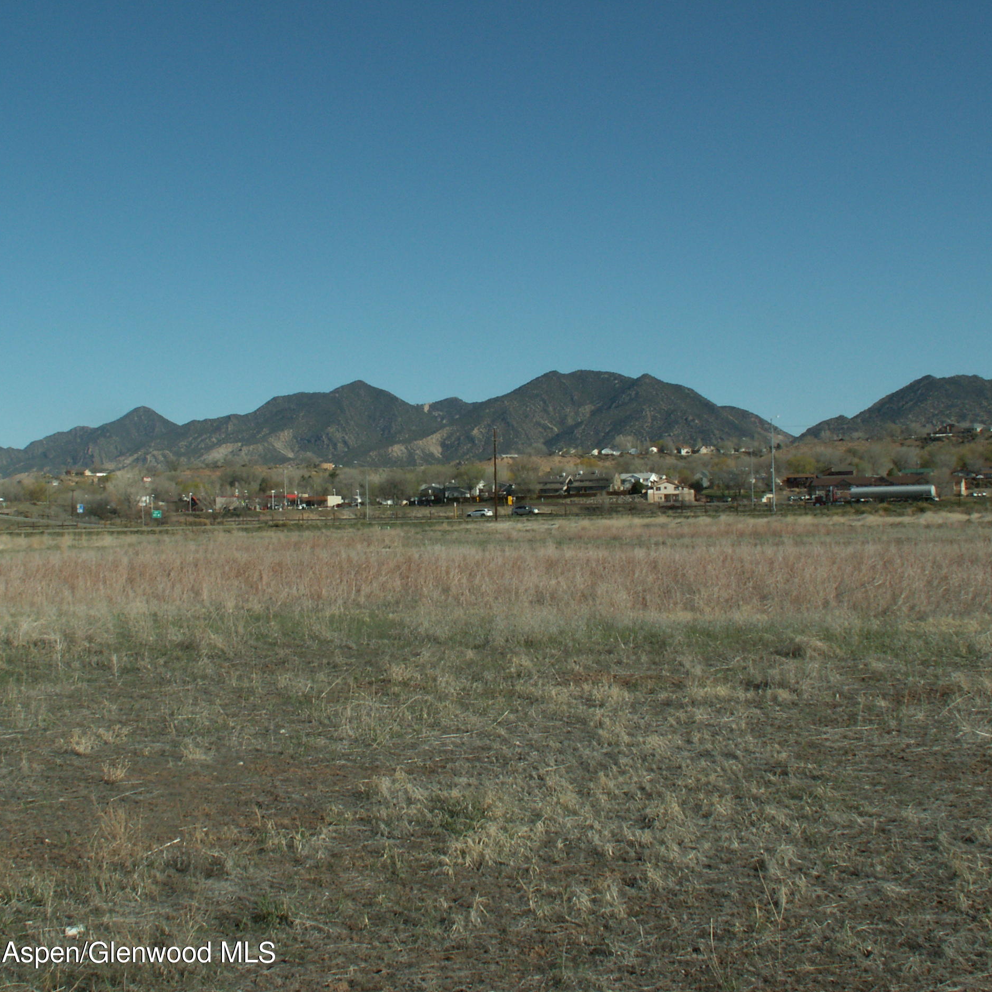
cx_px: 439
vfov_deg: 40.0
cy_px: 491
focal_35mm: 42
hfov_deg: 40.0
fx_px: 1362
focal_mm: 5.86
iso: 50
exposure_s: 1/250
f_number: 8
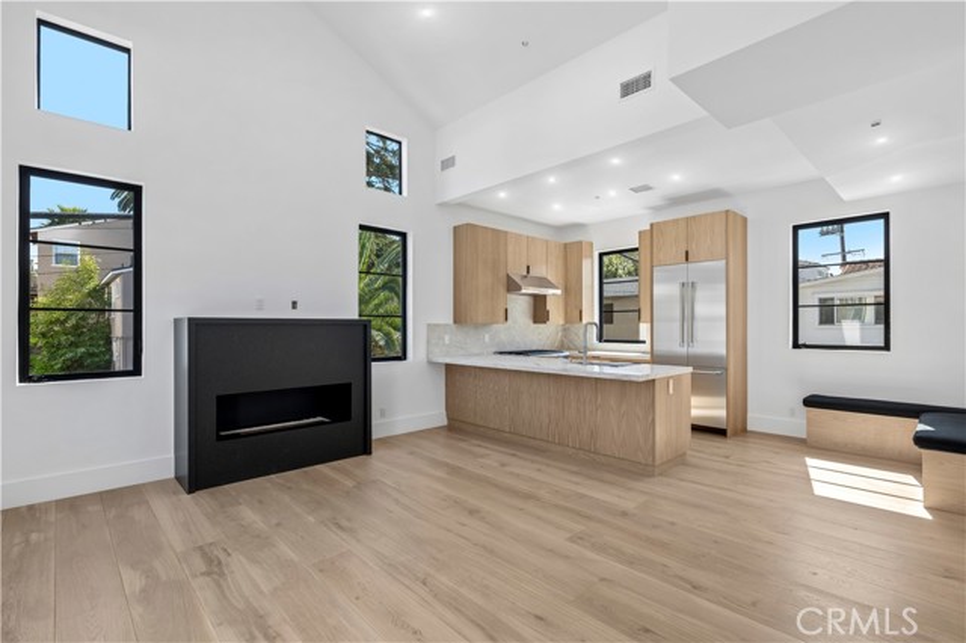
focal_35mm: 16
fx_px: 429
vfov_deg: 73.7
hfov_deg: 96.8
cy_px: 322
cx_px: 483
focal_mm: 16
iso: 200
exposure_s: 1/50
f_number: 9
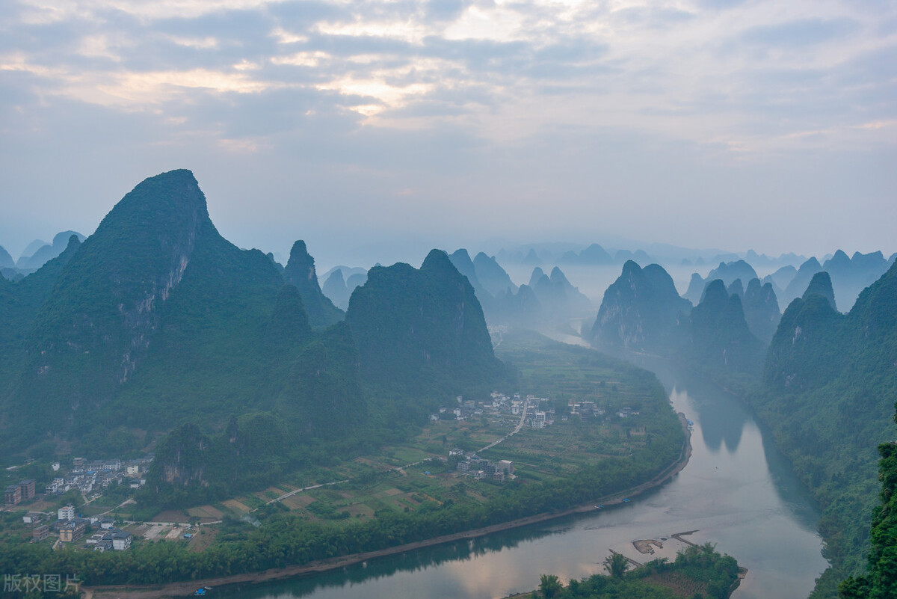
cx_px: 448
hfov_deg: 63.6
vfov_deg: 45.0
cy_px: 300
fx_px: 723
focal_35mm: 29
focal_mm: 29
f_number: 4
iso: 250
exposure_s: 1/400
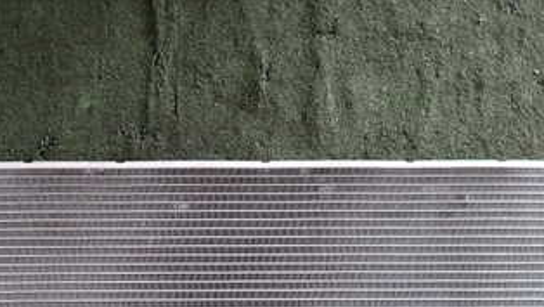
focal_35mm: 52
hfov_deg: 39.8
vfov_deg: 22.3
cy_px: 304
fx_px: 750
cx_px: 236
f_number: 2
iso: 200
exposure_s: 1/50
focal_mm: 4.5
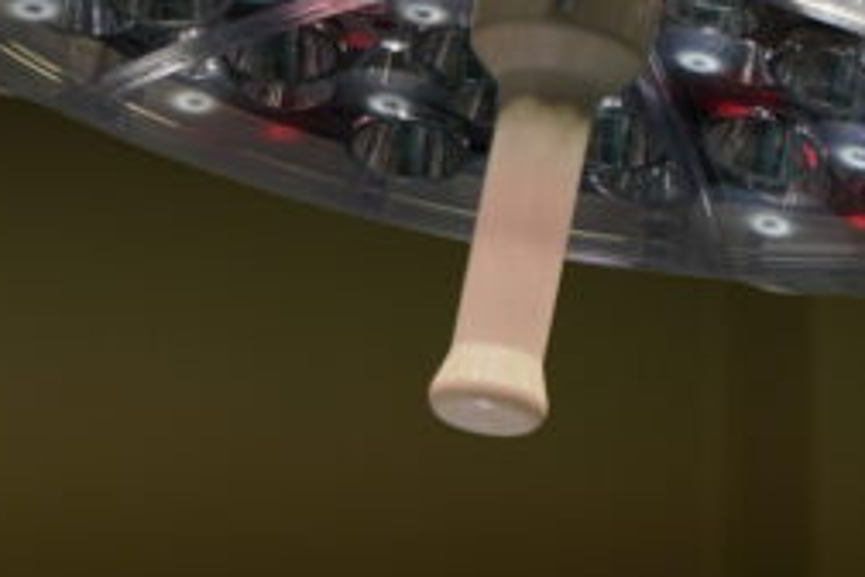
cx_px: -199
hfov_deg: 8.3
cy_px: 1161
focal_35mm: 244
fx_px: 5862
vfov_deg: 5.5
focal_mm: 53
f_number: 2.8
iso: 100
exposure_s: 1/320
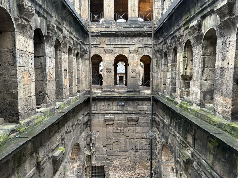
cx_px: 119
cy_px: 89
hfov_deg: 67.3
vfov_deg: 53.1
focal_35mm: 26
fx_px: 179
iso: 640
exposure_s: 1/40
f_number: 1.6
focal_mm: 5.96
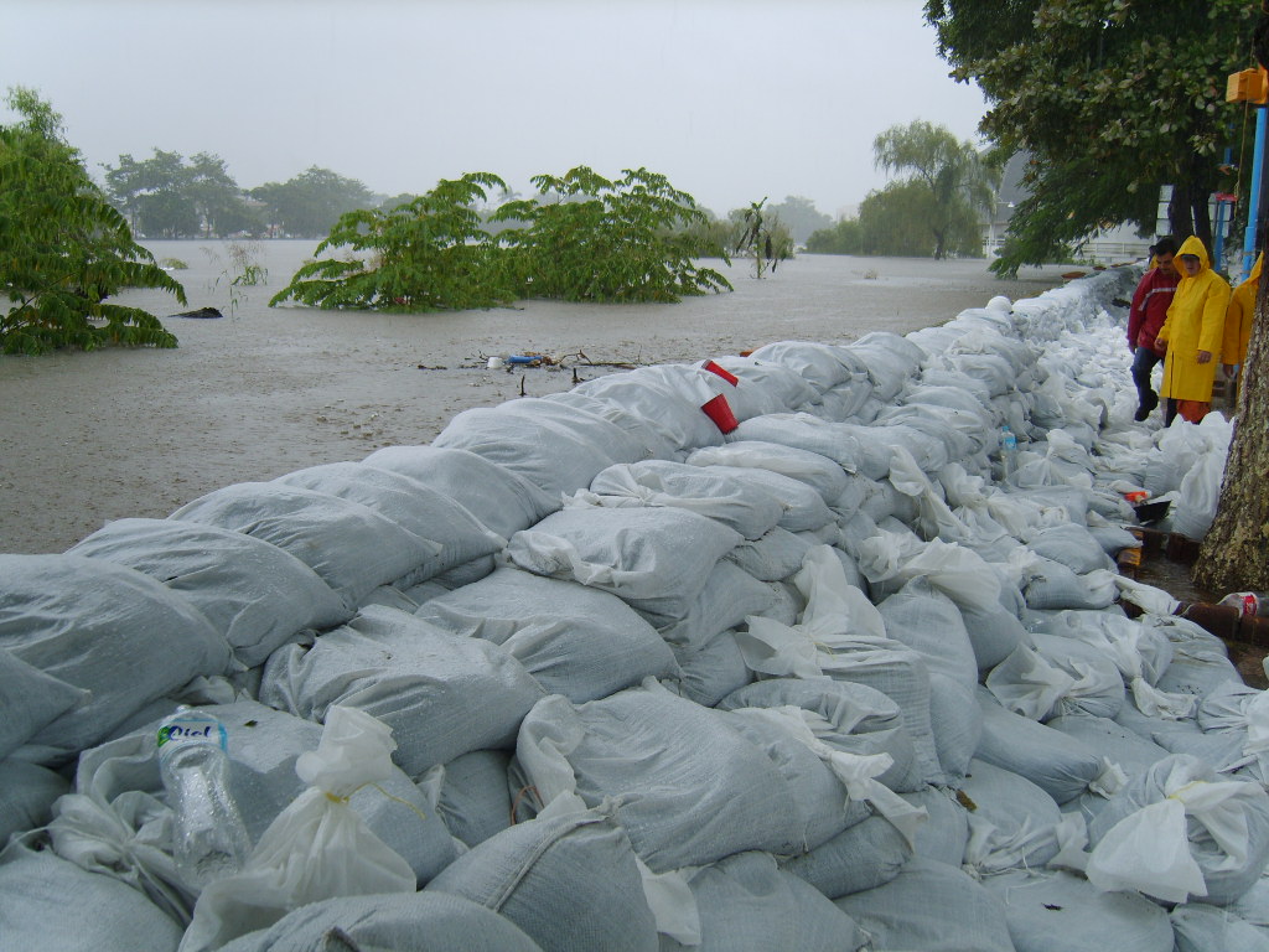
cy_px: 476
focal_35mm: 35
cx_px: 634
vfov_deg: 40.7
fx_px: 1283
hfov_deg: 52.6
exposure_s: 1/125
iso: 50
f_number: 2.8
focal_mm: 7.4
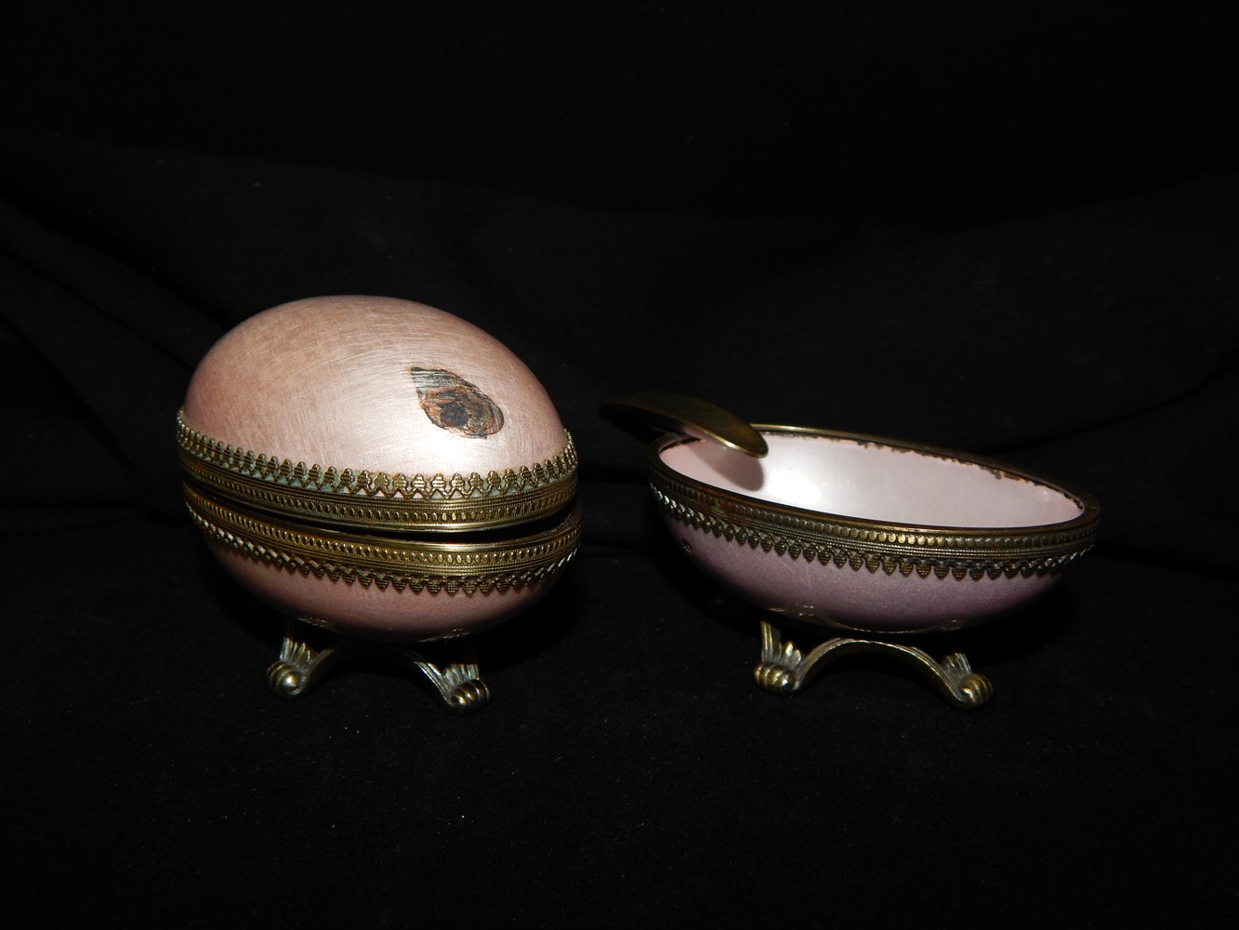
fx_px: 1002
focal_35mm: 28
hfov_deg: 63.4
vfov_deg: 49.8
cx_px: 620
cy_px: 465
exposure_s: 1/30
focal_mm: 5.1
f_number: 6.3
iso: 200
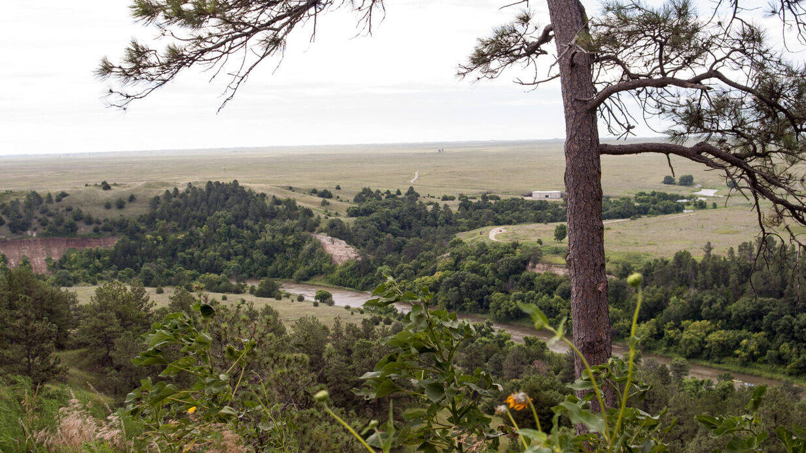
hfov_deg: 45.5
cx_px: 396
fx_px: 962
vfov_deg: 26.5
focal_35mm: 45
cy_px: 198
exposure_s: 1/250
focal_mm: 28
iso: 200
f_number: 8
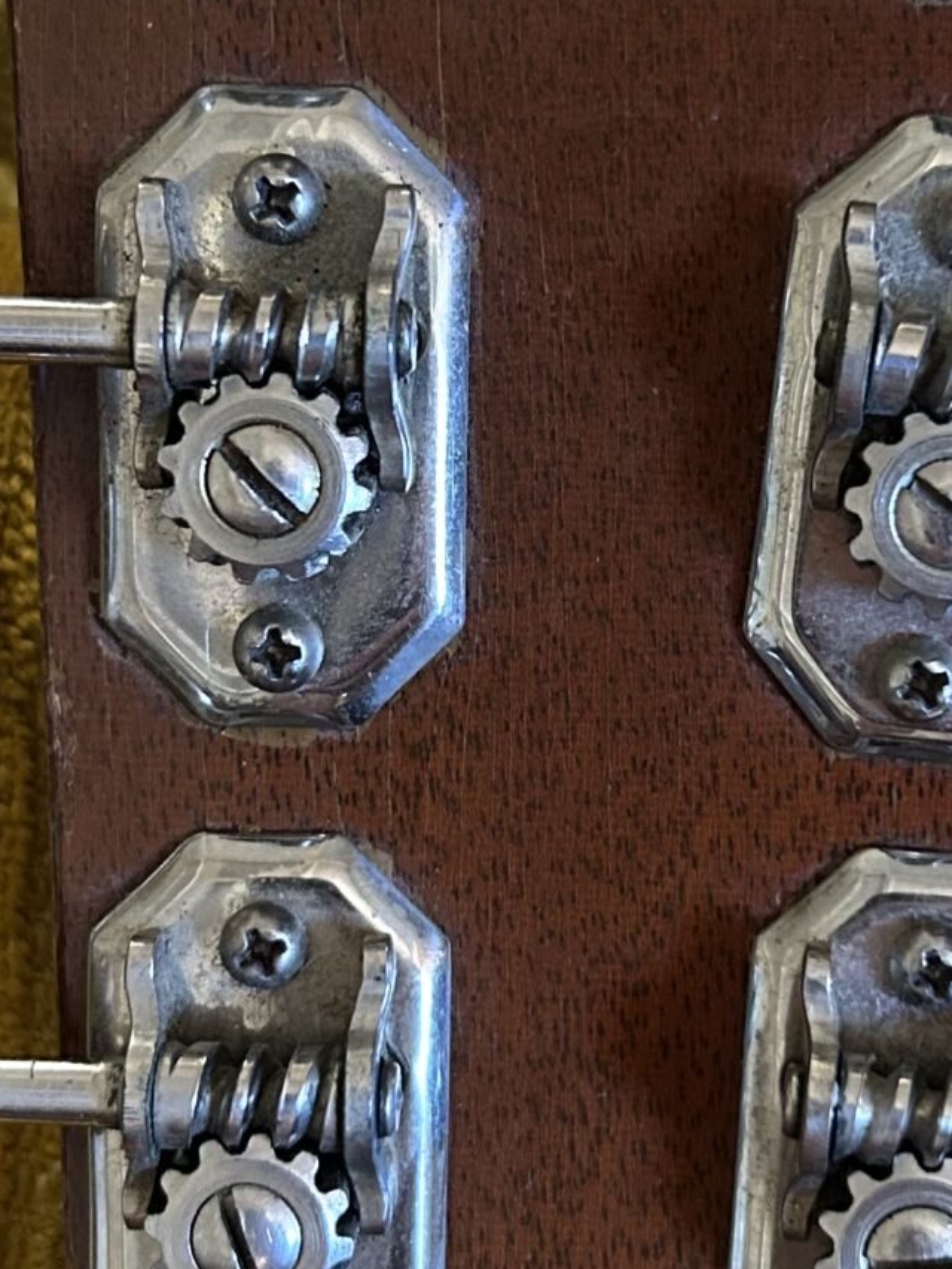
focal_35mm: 78
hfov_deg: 18.8
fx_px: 2859
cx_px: 671
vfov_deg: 25.0
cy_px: 625
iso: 500
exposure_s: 1/60
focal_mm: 5.7
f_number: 1.5
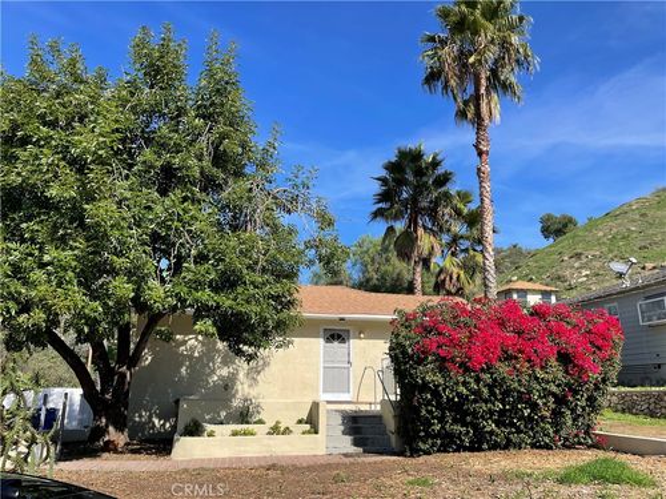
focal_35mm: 26
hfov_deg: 67.3
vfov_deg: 53.1
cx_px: 333
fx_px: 500
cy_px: 250
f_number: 1.6
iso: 32
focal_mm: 4.2
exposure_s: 1/2398
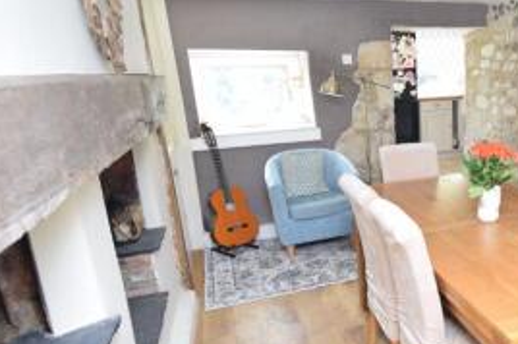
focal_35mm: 32
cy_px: 212
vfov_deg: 40.8
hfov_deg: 54.6
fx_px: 460
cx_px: 417
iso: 400
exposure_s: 1/60
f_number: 4
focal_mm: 12
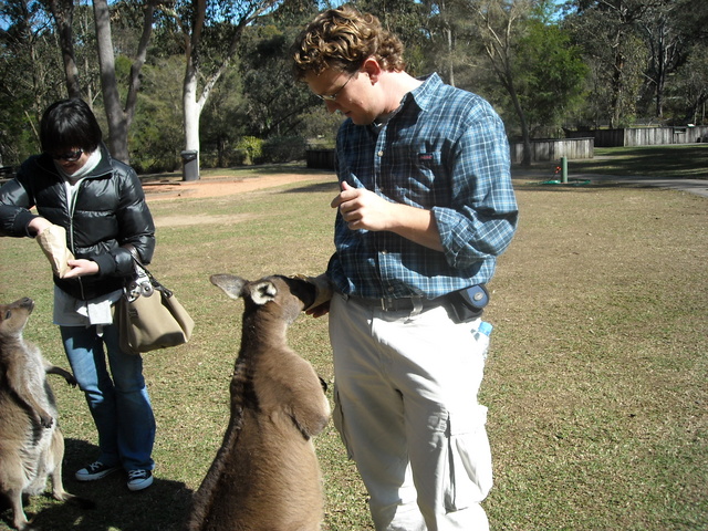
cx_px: 354
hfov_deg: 52.6
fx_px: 716
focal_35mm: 35
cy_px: 266
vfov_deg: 40.7
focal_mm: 5.7
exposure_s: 1/250
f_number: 5.6
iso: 104
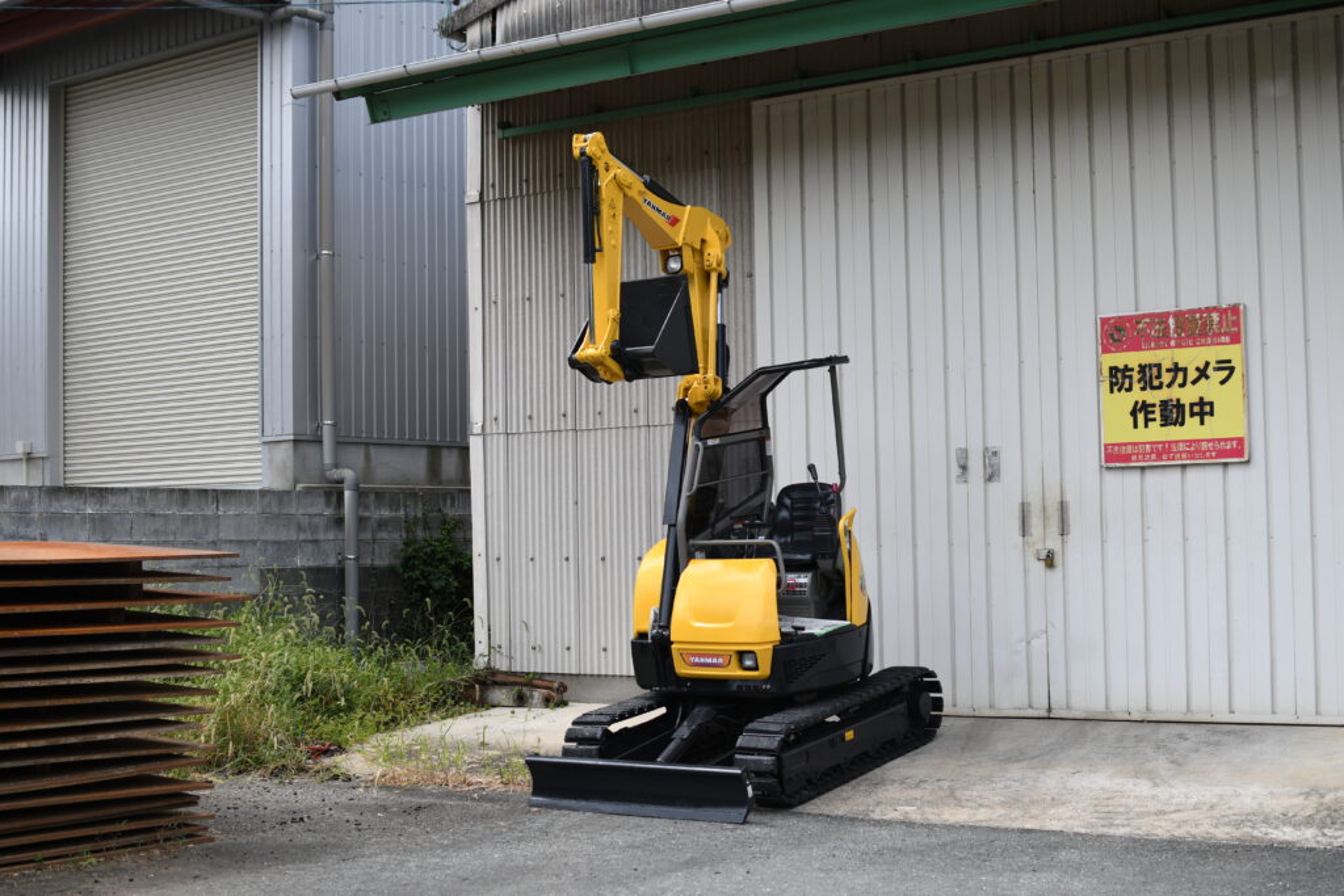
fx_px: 1960
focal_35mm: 52
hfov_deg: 37.8
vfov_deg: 25.8
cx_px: 672
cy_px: 448
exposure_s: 1/1000
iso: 100
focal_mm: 35
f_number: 2.8
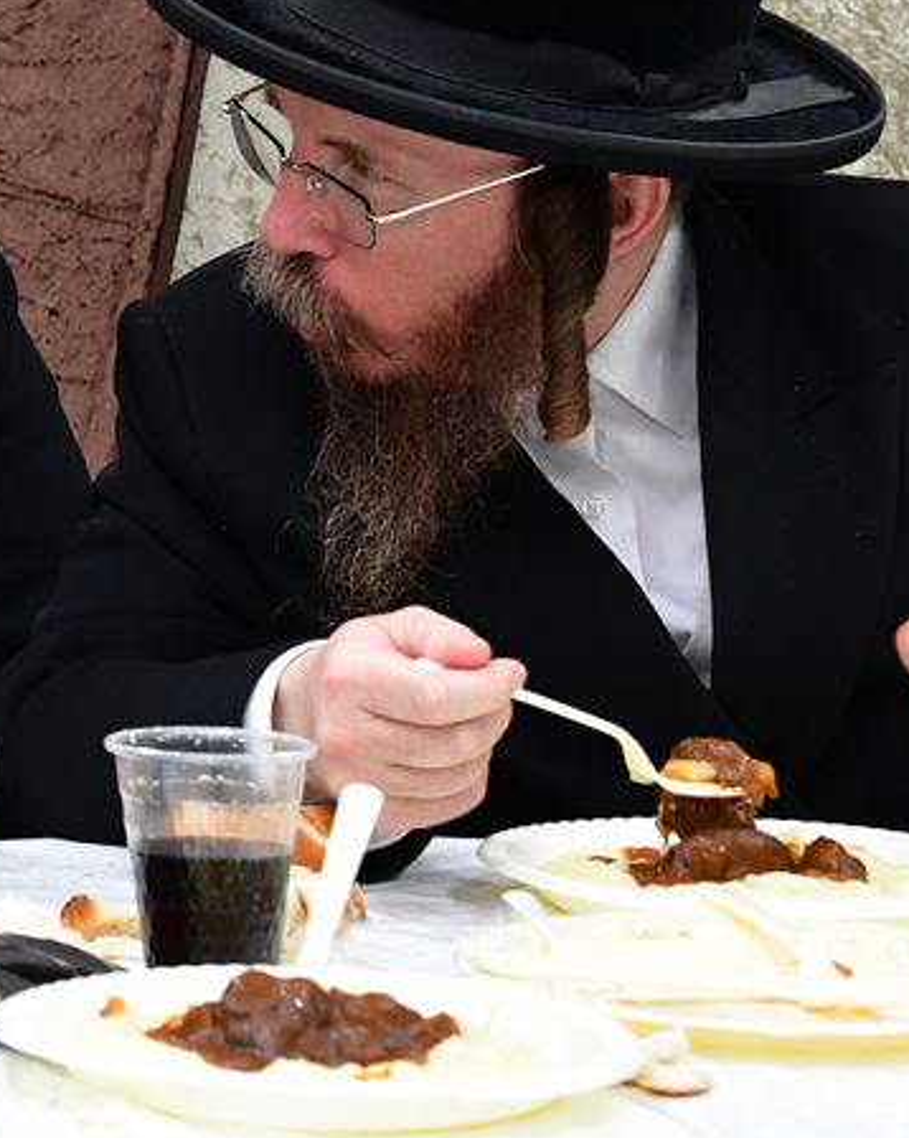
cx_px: -454
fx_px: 4543
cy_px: 72
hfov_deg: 11.0
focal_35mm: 135
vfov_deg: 14.1
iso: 2500
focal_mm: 46
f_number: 6.3
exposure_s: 1/100
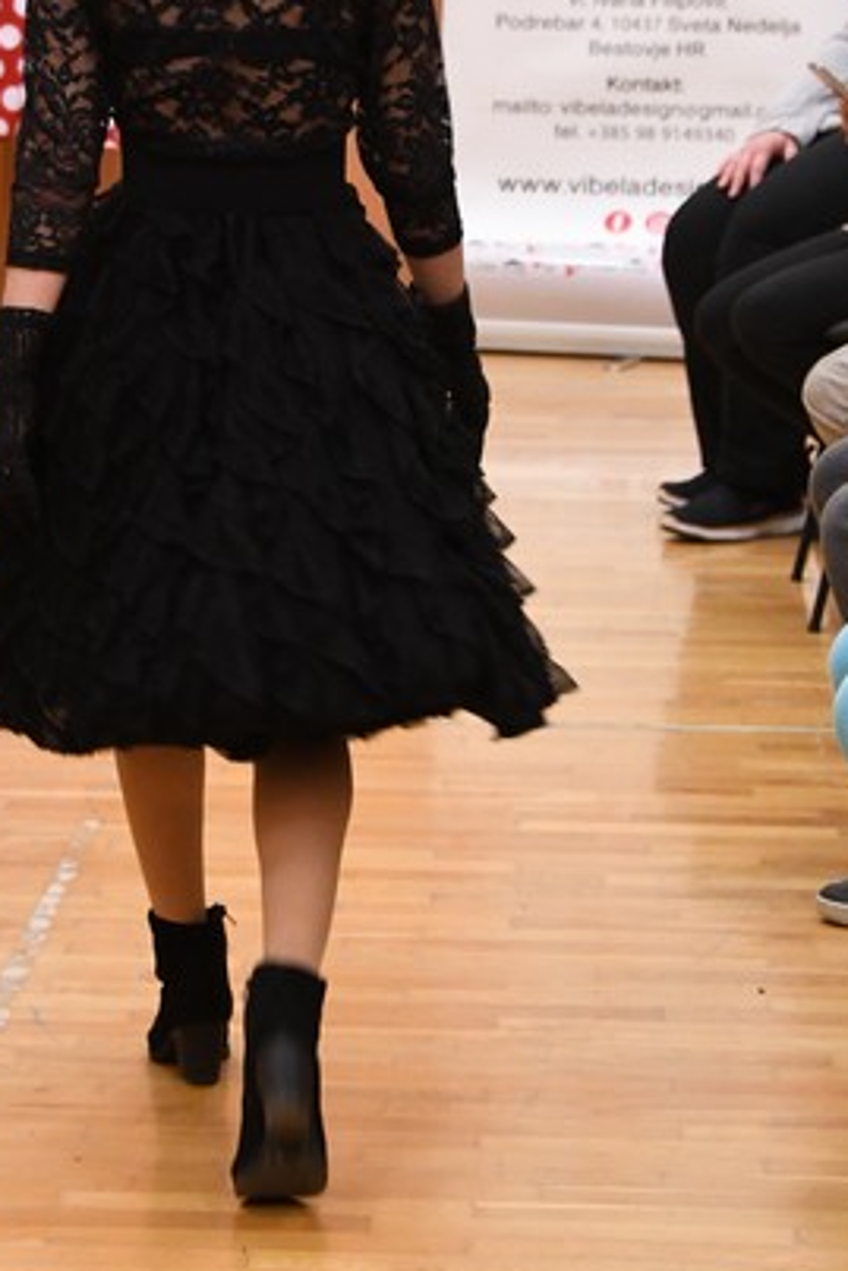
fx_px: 6142
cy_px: 372
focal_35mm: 174
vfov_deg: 11.8
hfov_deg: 7.9
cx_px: 236
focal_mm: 78
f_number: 5
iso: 5000
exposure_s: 1/80
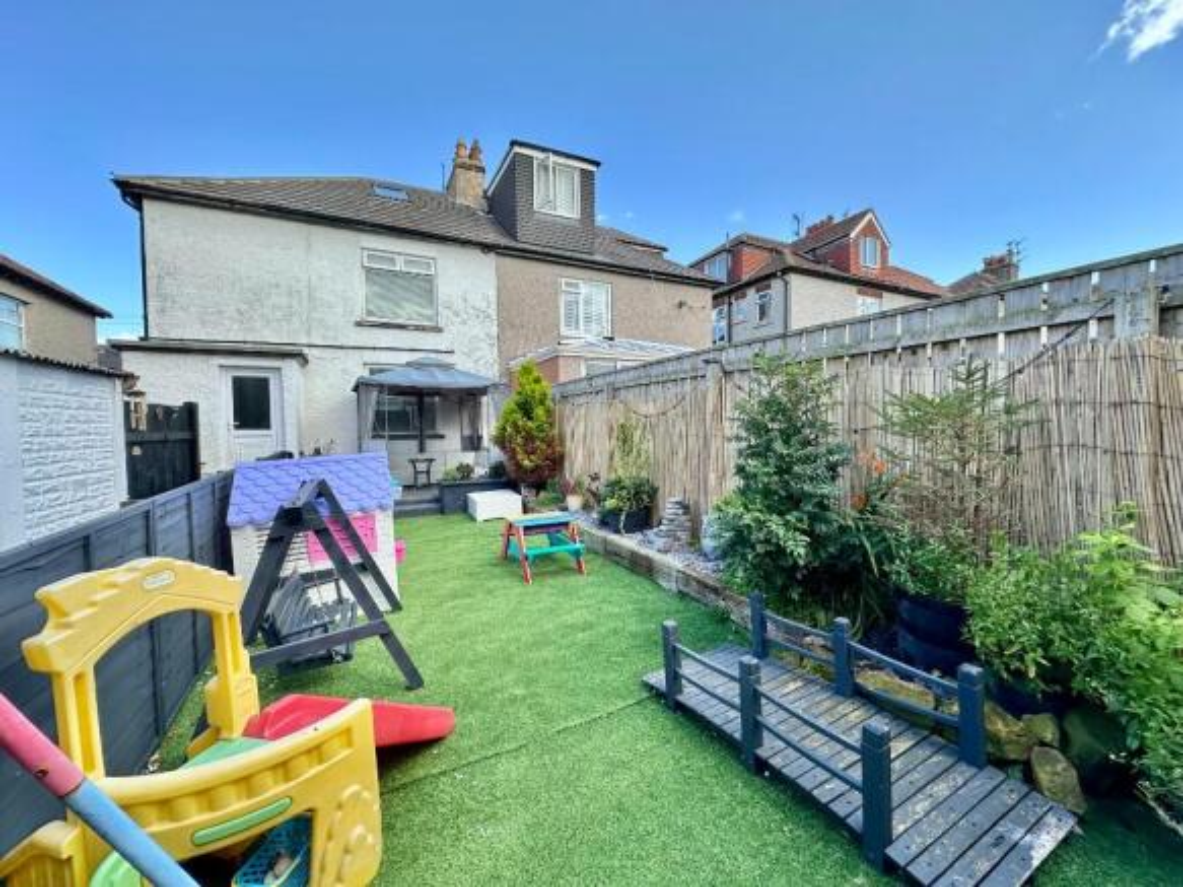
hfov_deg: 102.1
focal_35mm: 14
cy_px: 444
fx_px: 478
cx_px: 592
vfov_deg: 85.7
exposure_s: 1/381
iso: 40
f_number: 2.2
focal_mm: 2.22
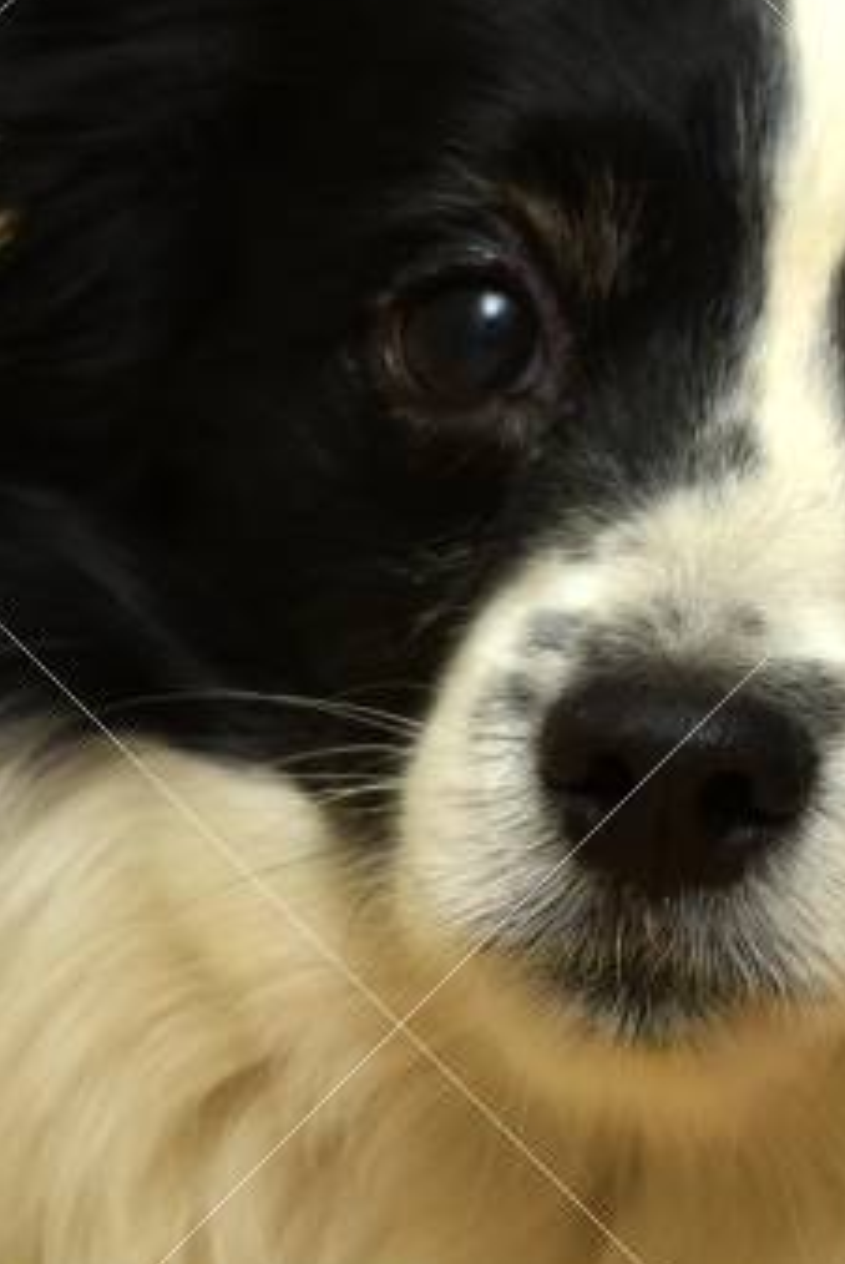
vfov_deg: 3.0
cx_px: 952
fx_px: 24313
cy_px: 995
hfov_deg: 2.0
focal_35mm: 692
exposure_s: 1/200
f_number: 6.3
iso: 400
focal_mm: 180
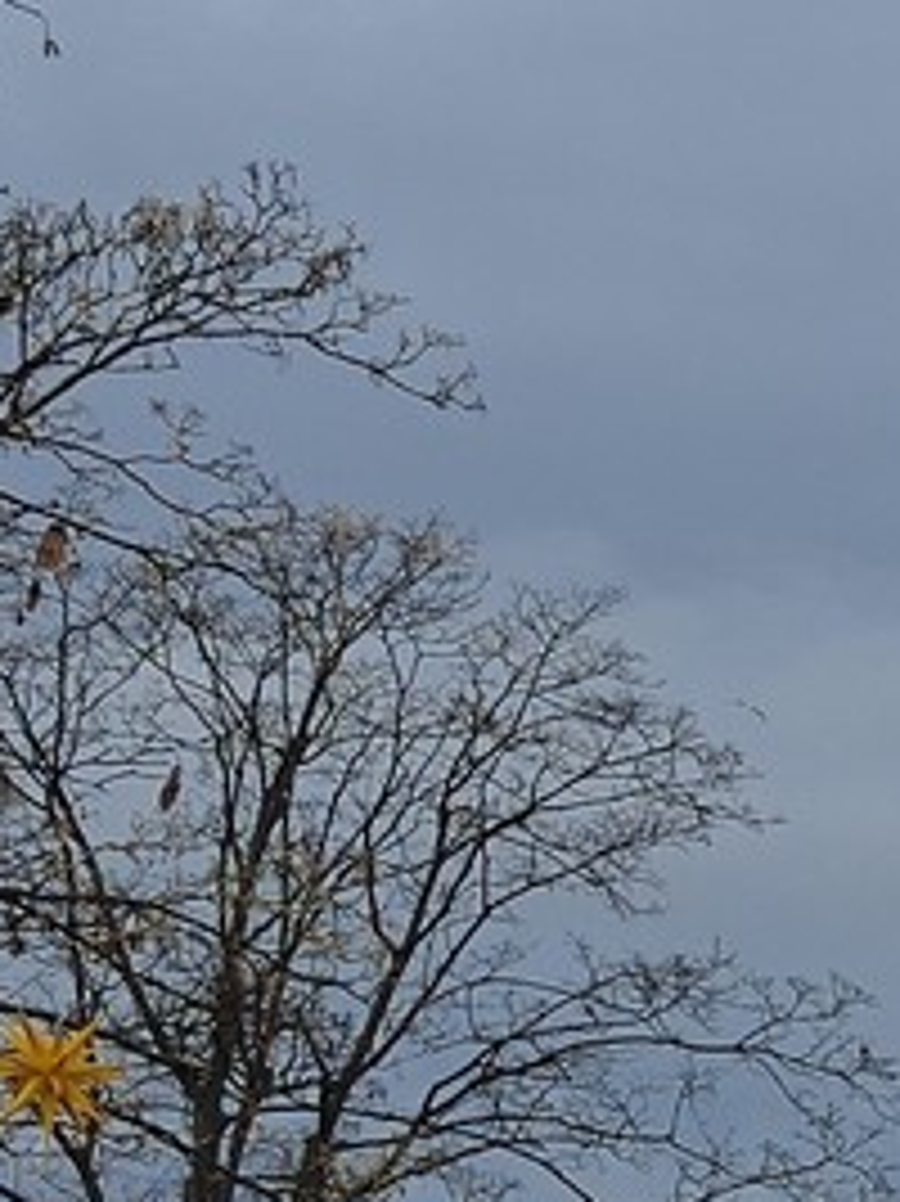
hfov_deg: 6.9
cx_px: 3370
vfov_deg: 11.1
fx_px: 6002
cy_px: 1706
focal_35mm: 173
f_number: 13
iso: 400
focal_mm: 30
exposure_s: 1/250
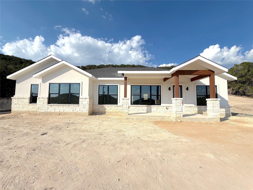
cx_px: 126
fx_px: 102
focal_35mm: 14
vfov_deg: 85.7
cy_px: 95
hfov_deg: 102.1
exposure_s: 1/1745
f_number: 2.2
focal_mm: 2.22
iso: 20
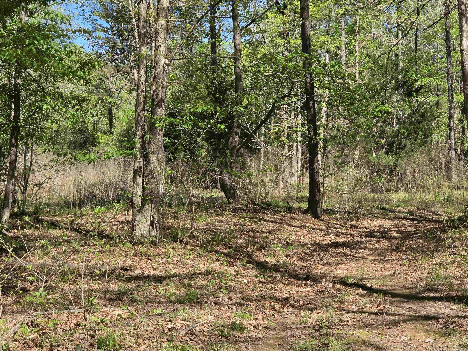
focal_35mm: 69
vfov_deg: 21.3
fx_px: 933
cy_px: 176
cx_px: 234
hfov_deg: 28.2
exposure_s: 1/419
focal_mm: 7
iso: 25
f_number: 2.4
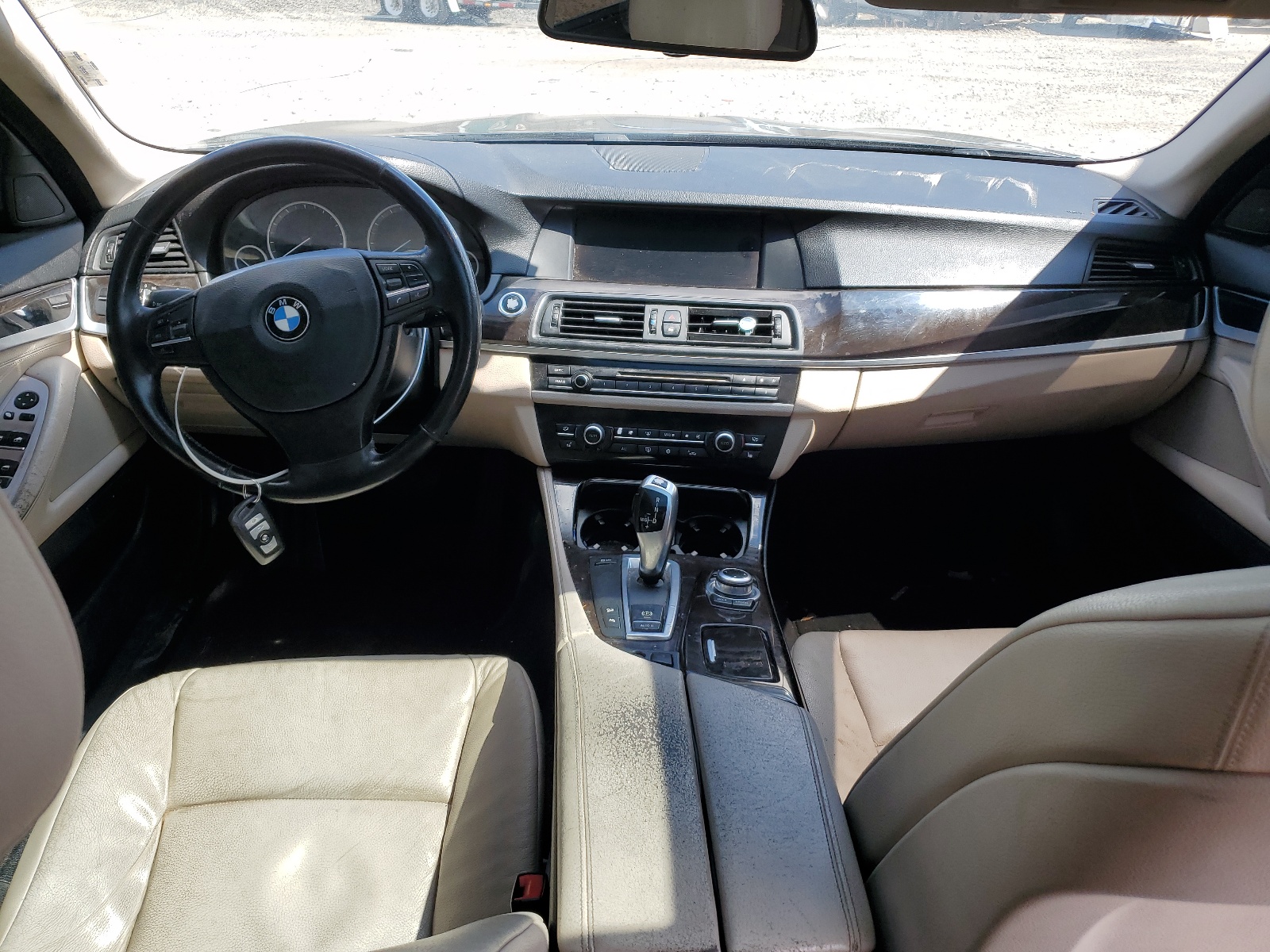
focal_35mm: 26
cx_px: 635
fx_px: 954
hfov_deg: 67.3
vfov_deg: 53.1
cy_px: 476
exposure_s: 1/625
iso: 50
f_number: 1.5
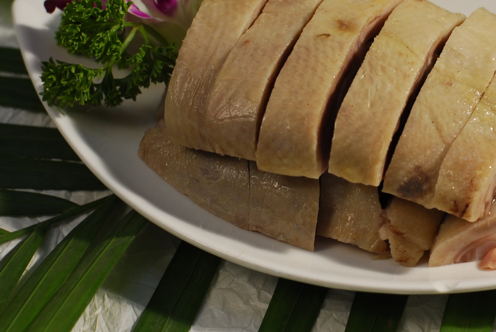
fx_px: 1724
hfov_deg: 16.2
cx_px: 401
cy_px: 123
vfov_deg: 11.0
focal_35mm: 125
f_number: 5.6
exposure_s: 1/30
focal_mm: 50
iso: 100
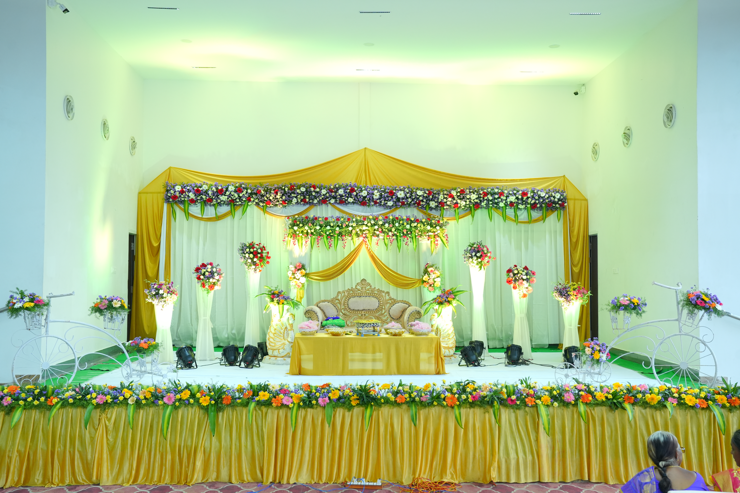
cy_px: 246
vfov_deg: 35.9
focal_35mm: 37
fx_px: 760
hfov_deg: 51.9
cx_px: 370
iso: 2500
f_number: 5.6
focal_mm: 37
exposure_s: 1/200
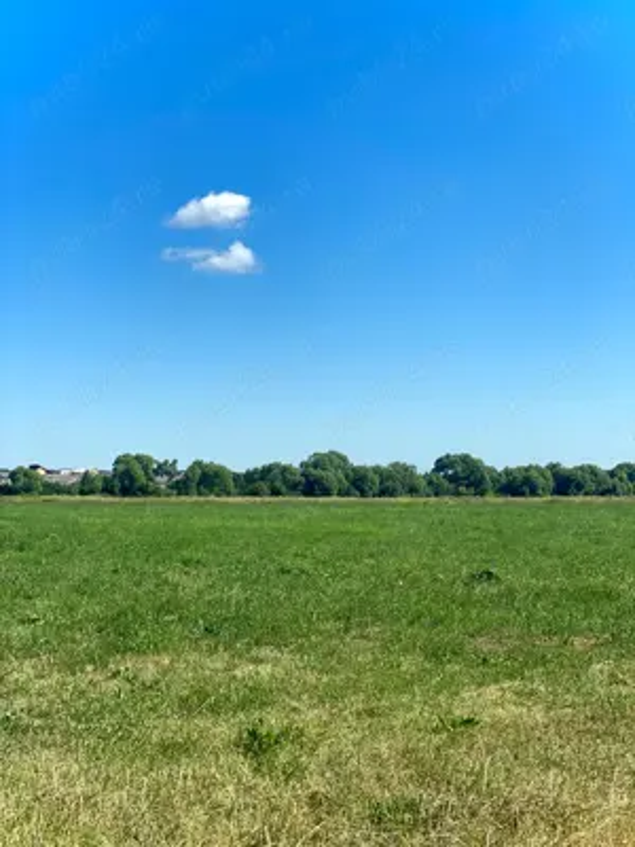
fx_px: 1272
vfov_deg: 36.8
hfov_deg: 28.0
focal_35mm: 52
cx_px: 318
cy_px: 424
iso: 20
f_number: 2
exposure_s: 1/1916
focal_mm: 6
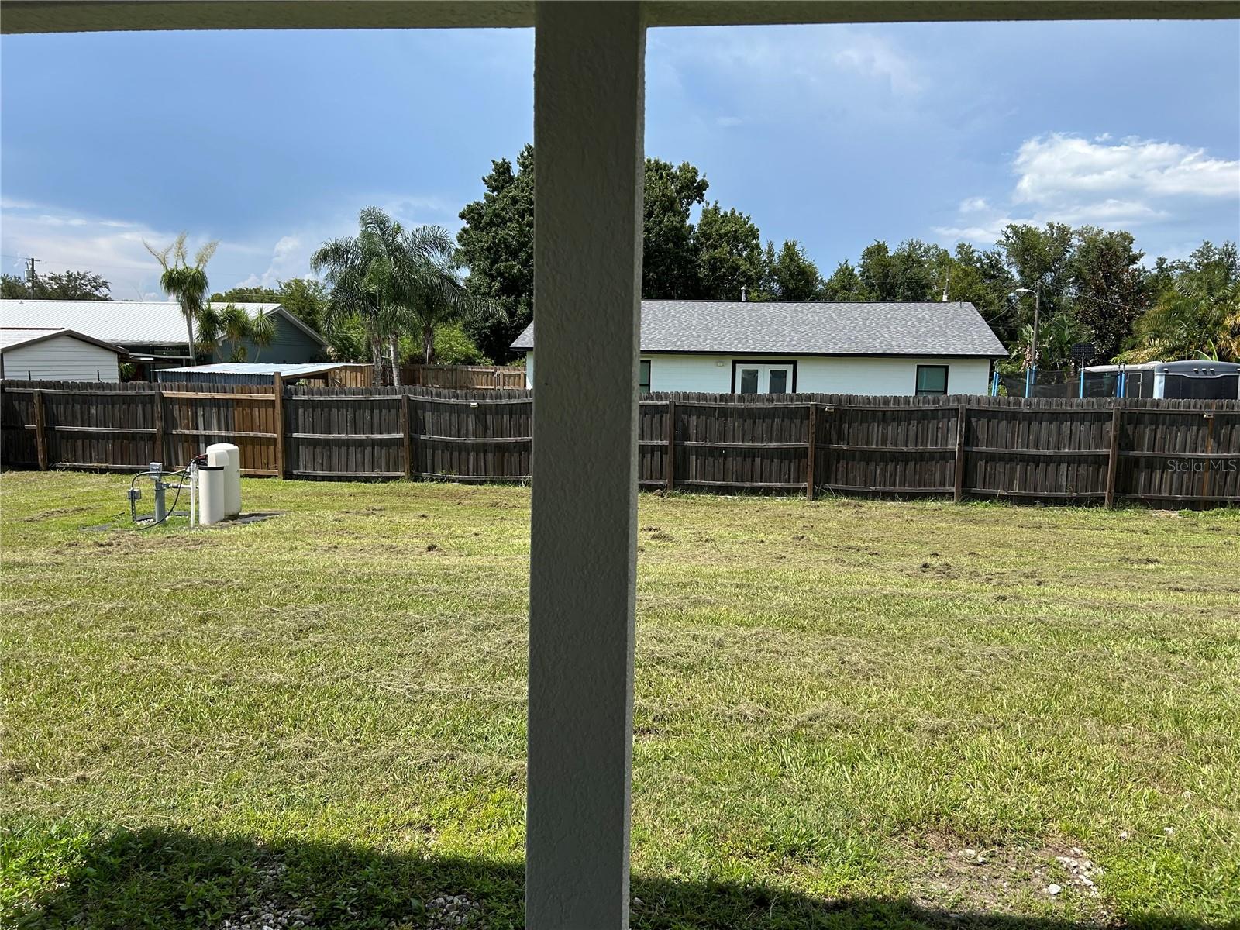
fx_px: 931
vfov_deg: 53.1
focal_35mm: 26
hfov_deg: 67.3
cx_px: 620
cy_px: 465
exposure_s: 1/3571
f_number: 1.5
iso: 50
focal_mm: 5.7
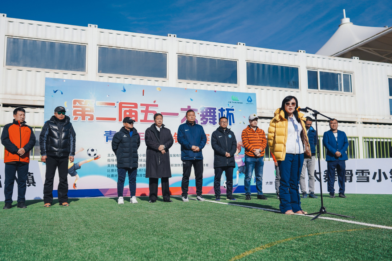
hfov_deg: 53.1
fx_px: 392
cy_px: 130
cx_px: 196
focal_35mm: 36
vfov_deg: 36.9
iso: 100
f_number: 2
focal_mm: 24
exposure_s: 1/1250
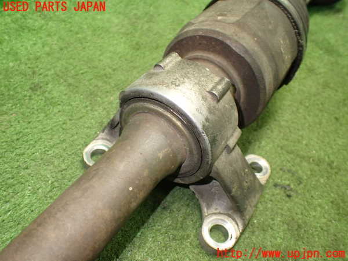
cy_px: 130
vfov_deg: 46.8
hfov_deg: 60.0
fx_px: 302
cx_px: 174
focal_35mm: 30
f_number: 2.3
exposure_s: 1/80
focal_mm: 5.4
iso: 800
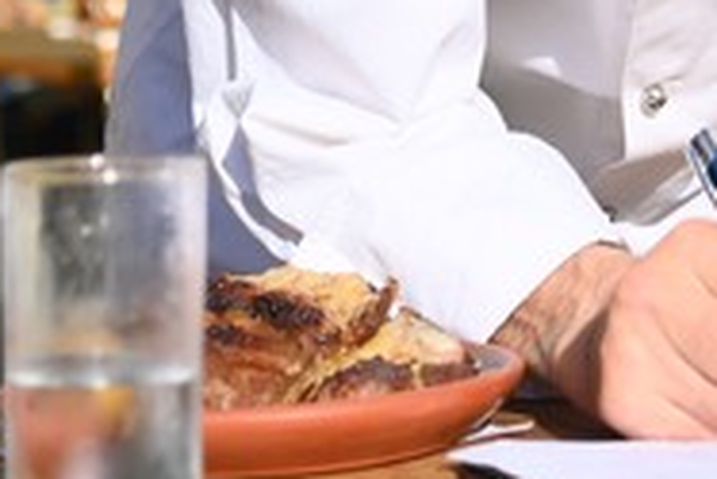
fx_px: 3747
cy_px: -240
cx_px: 870
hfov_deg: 10.7
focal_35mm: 188
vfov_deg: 7.2
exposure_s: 1/5000
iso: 160
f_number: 2.8
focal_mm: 44
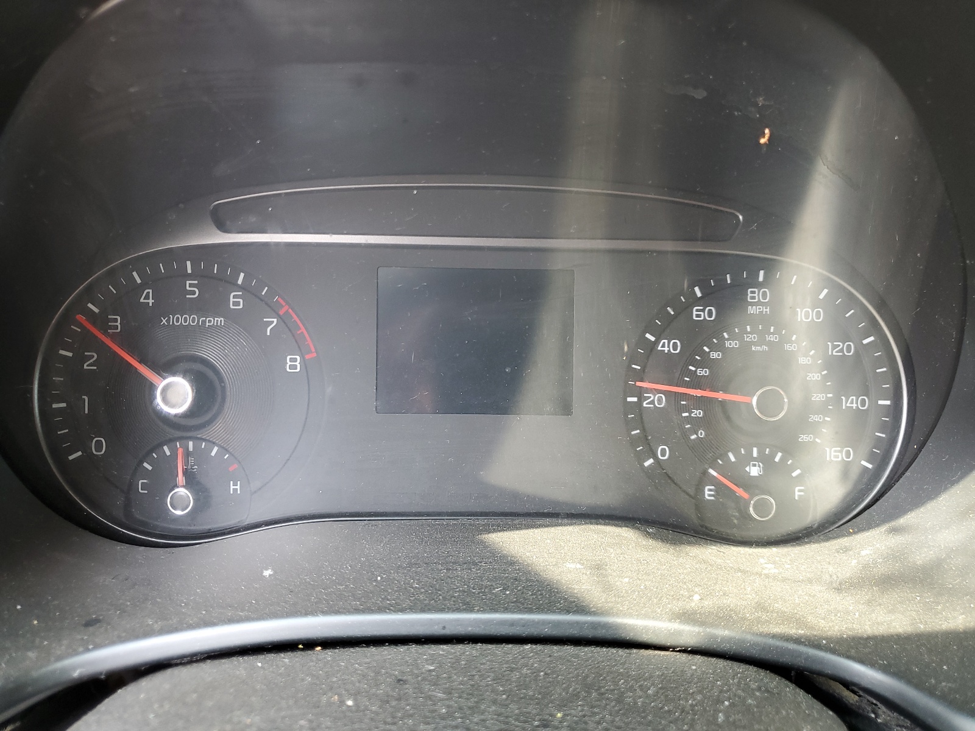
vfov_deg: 53.1
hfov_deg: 67.3
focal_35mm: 26
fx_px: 732
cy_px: 366
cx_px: 488
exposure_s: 1/60.2
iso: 61
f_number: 1.5
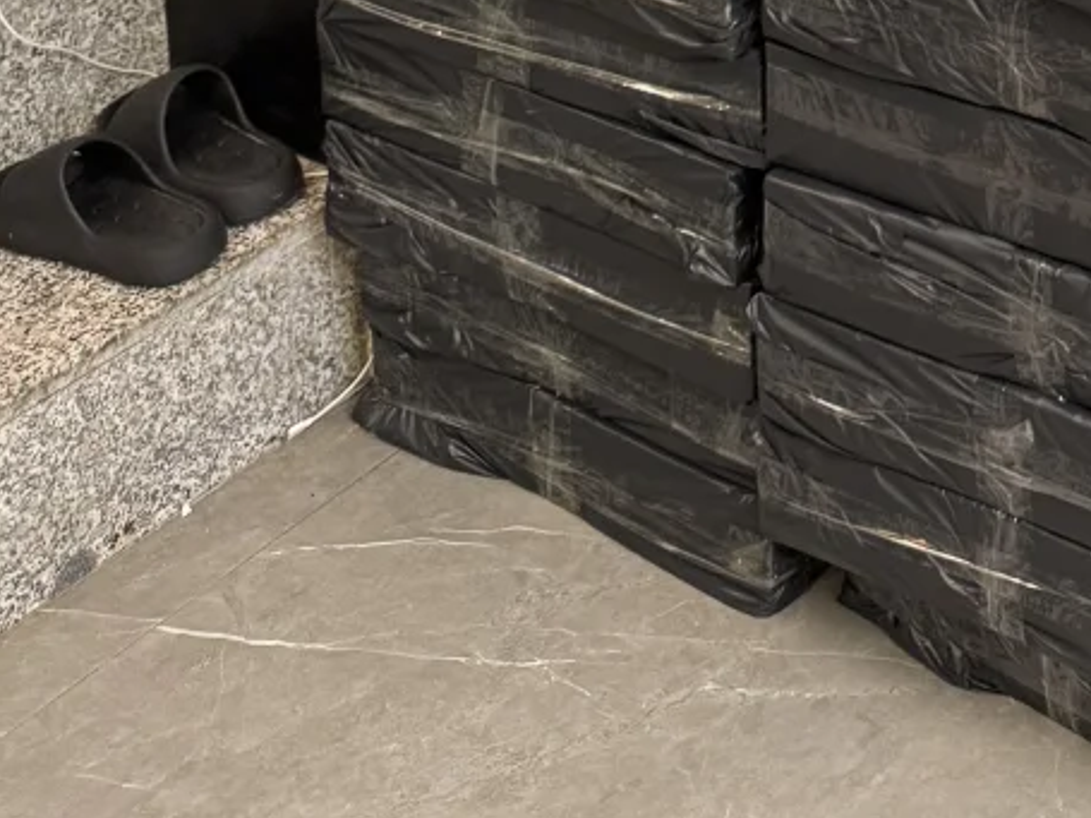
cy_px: -868
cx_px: 1187
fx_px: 2395
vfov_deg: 15.2
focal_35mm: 76
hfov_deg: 24.1
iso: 250
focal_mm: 6.76
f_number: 1.78
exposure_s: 1/60
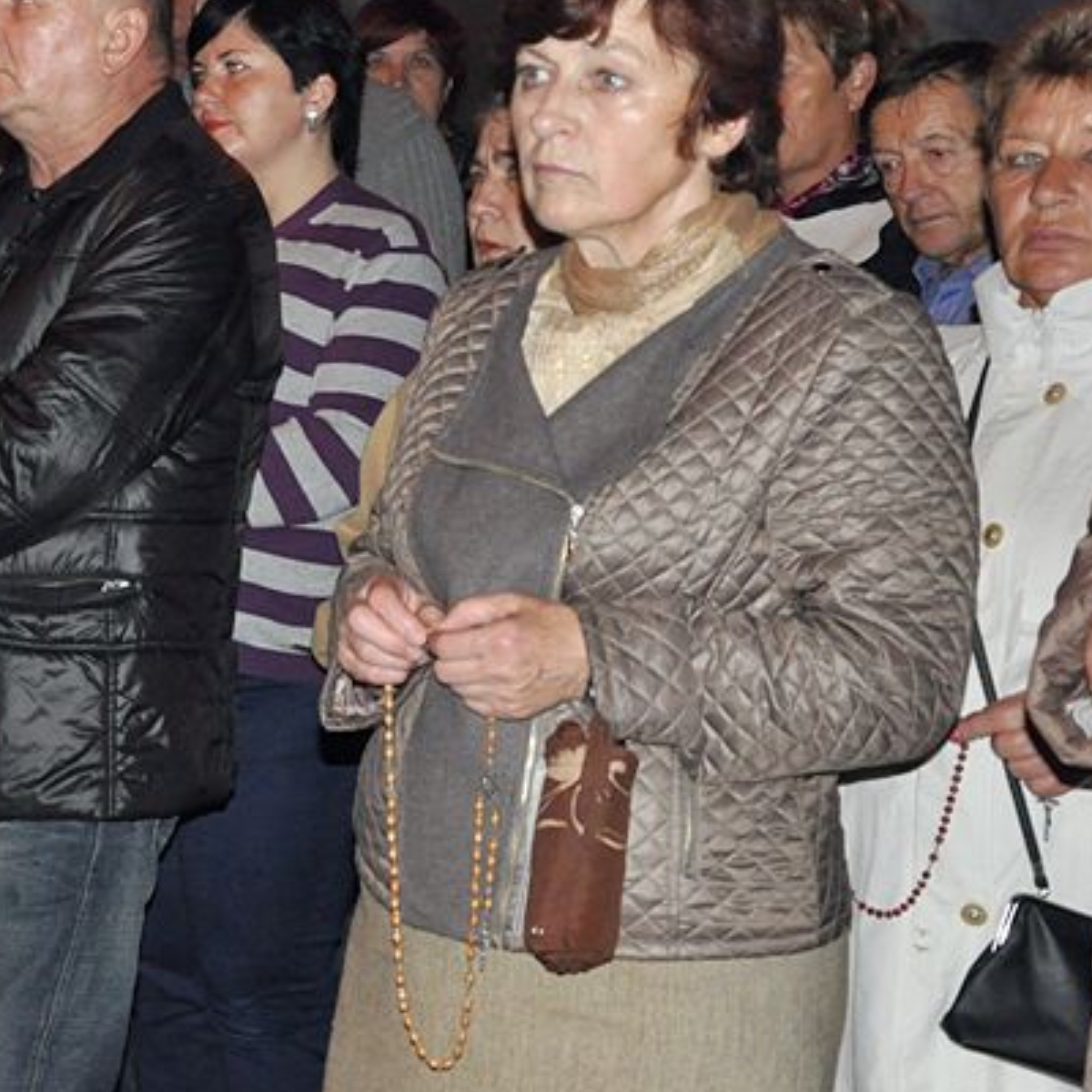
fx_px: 4351
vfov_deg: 14.3
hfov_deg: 14.0
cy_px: 474
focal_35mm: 122
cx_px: -52
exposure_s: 1/60
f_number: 5
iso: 2000
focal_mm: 45
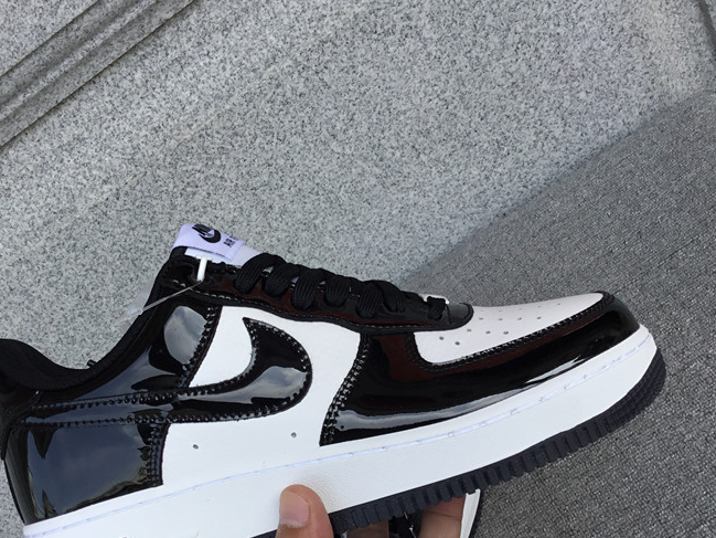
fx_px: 890
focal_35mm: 43
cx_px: 289
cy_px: 346
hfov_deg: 43.6
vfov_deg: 33.4
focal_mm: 3.3
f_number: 2.4
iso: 25
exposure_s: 1/401
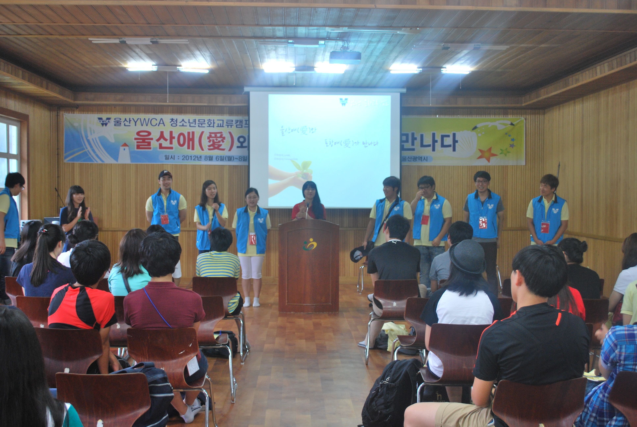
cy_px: 214
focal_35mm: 39
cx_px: 318
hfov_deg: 49.5
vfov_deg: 34.3
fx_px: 691
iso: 250
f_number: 4.5
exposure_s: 1/30
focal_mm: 26
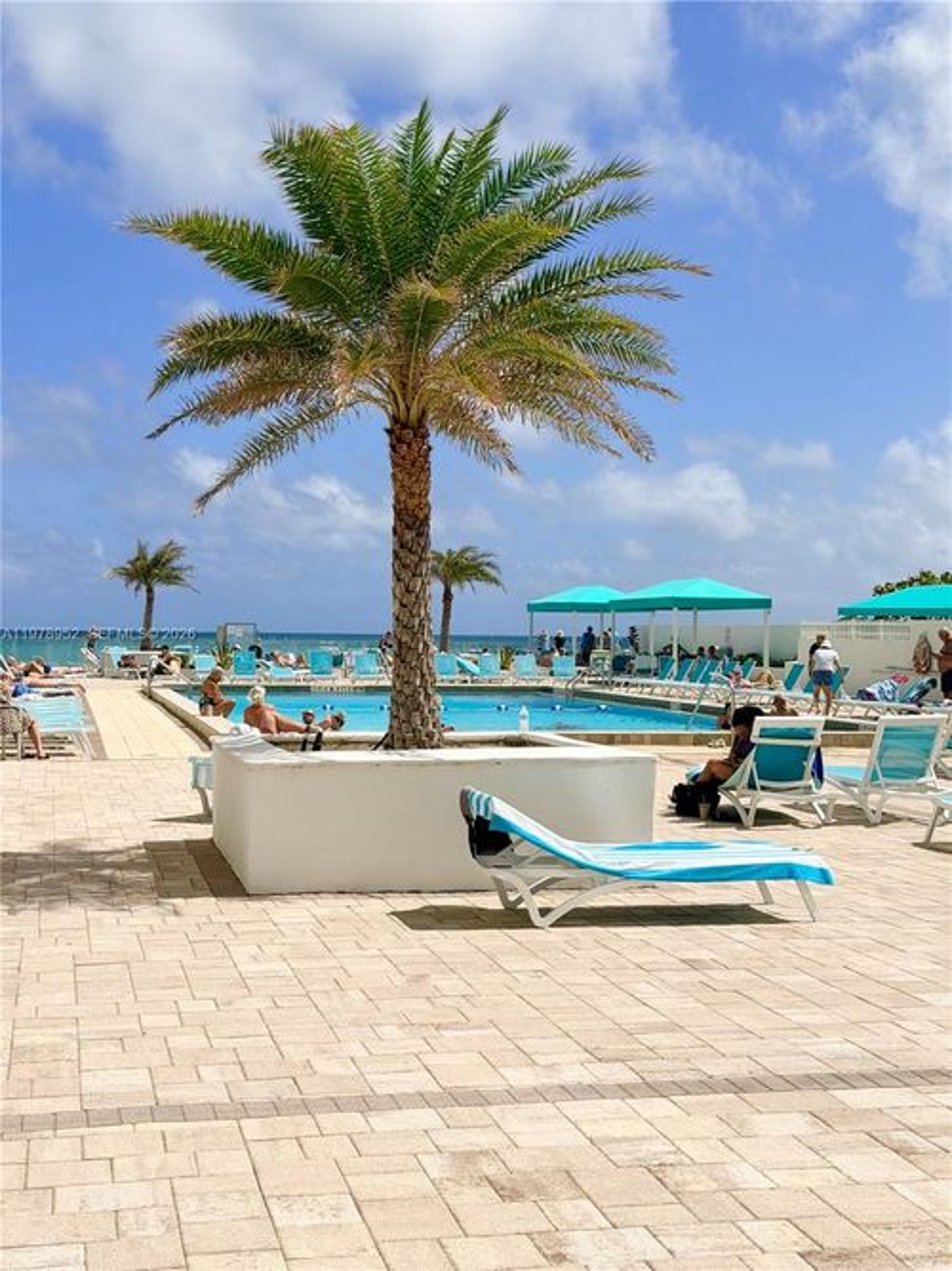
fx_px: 1761
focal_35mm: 48
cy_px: 636
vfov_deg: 39.7
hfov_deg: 30.3
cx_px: 476
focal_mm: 6.76
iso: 80
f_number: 1.78
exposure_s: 1/13333
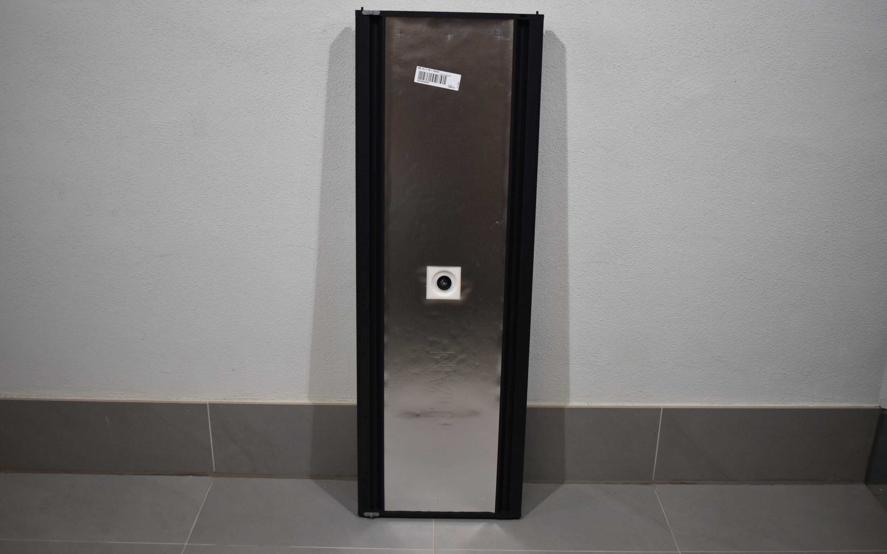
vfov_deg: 35.8
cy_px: 286
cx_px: 446
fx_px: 858
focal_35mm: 36
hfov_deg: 54.6
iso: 640
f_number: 3.8
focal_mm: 23
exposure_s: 1/250
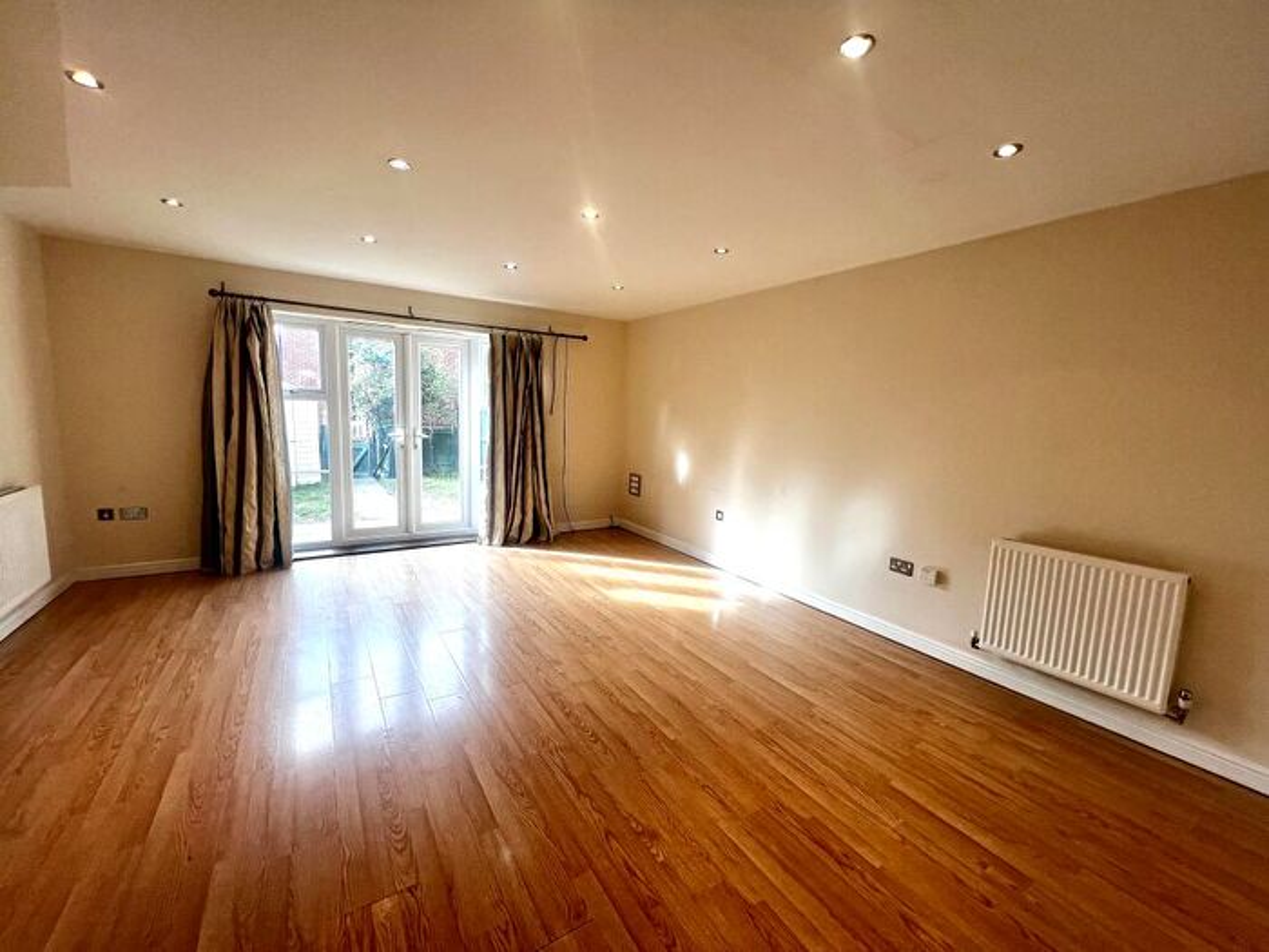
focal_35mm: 13
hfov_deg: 106.2
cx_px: 634
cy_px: 476
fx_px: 477
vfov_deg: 89.9
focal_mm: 1.57
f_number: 1.8
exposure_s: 1/100
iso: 32
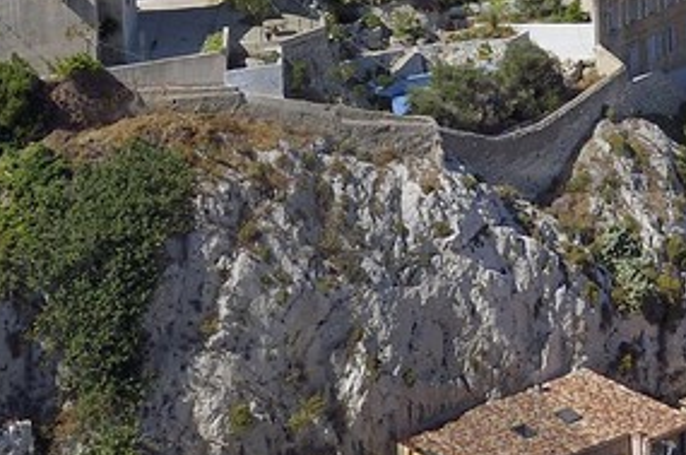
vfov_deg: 8.2
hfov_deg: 11.8
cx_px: 1194
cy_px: -200
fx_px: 3101
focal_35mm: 163
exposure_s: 1/320
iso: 200
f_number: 14
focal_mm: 29
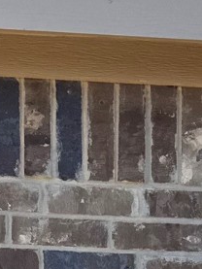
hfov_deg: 10.4
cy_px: 661
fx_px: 1034
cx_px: 391
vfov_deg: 11.8
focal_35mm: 133
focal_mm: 6.76
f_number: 1.78
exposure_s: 1/2415
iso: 80
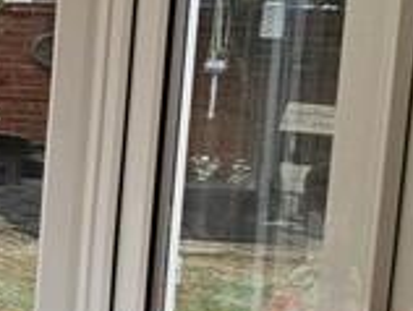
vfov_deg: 17.5
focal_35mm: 84
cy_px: 57
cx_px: -857
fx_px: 1004
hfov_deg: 11.2
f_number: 2.2
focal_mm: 2.2
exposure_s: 1/696
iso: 50
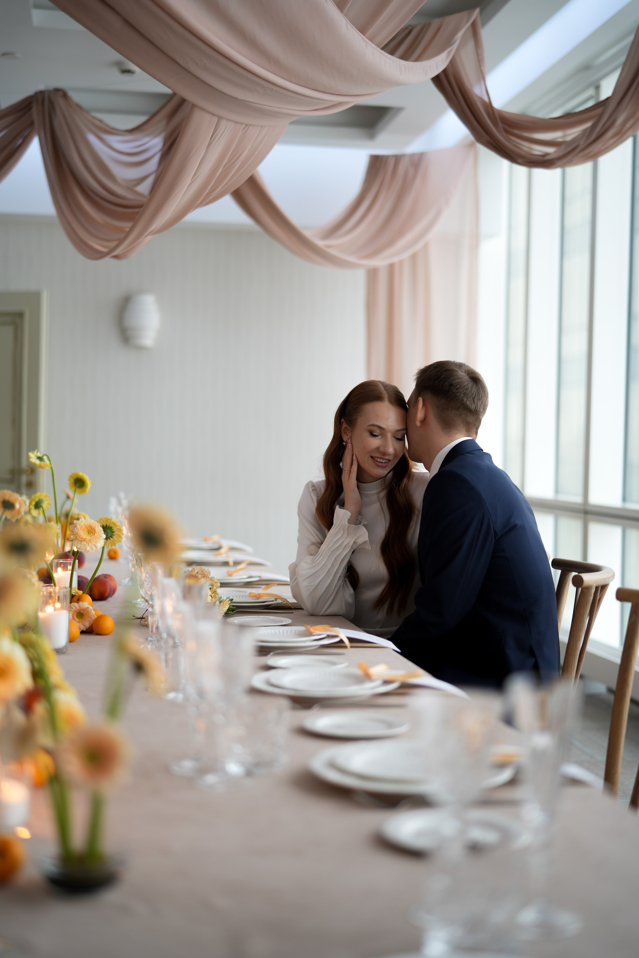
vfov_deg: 39.6
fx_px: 1331
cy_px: 479
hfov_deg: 27.0
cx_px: 320
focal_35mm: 50
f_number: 1.4
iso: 160
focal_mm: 50
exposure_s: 1/50
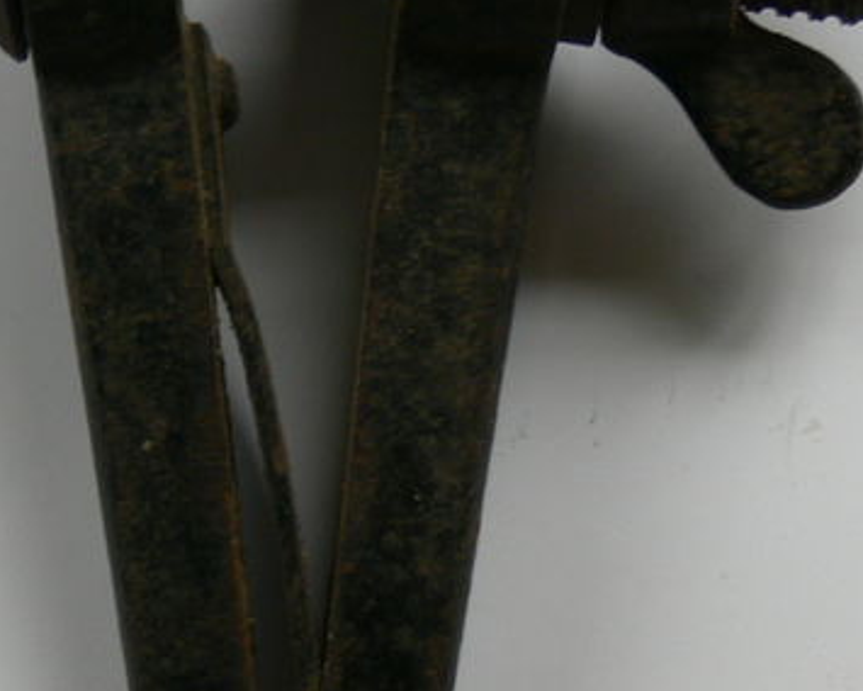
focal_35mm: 143
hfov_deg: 13.4
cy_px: 304
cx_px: 194
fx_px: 3652
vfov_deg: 10.8
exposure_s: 1/30
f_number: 3.2
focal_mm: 10.2
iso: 80
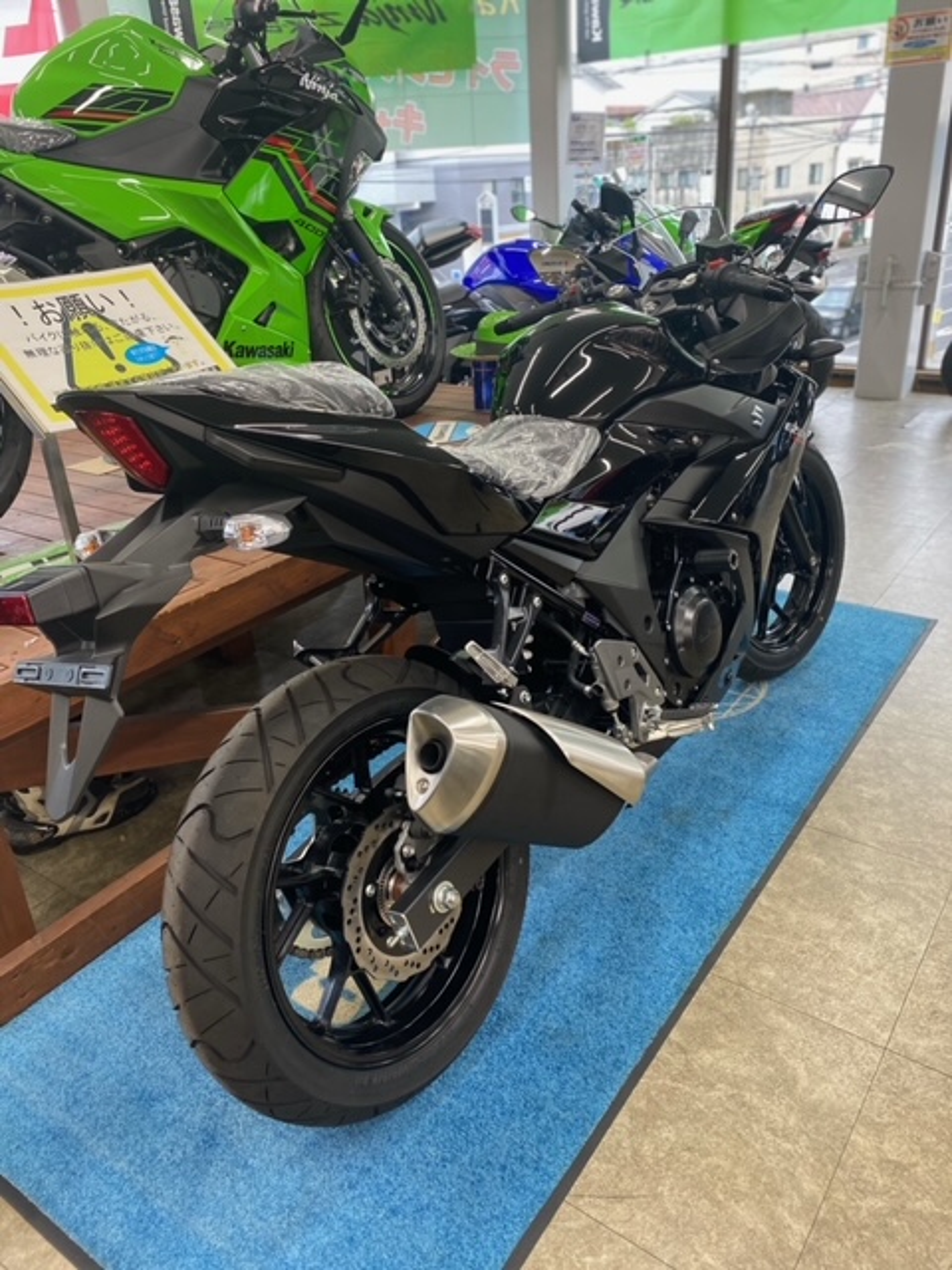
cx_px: 476
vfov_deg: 67.3
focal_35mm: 26
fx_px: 953
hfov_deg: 53.1
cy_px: 635
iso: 125
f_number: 1.8
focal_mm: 4.25
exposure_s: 1/117
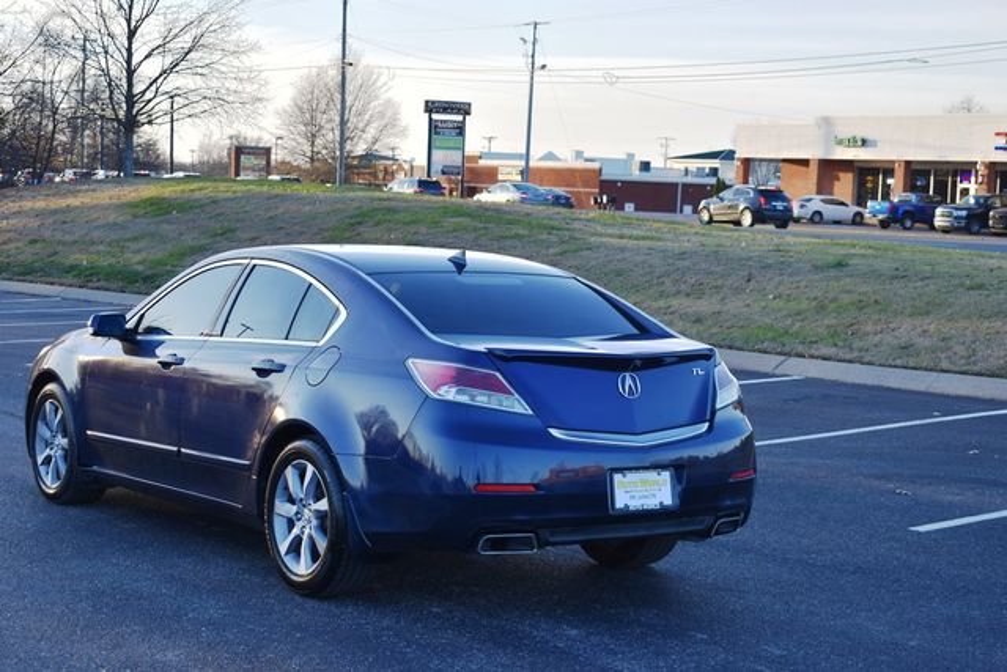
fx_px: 1763
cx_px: 504
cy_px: 336
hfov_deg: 31.9
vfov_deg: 21.6
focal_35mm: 63
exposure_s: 1/250
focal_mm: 42
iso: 220
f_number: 5.6
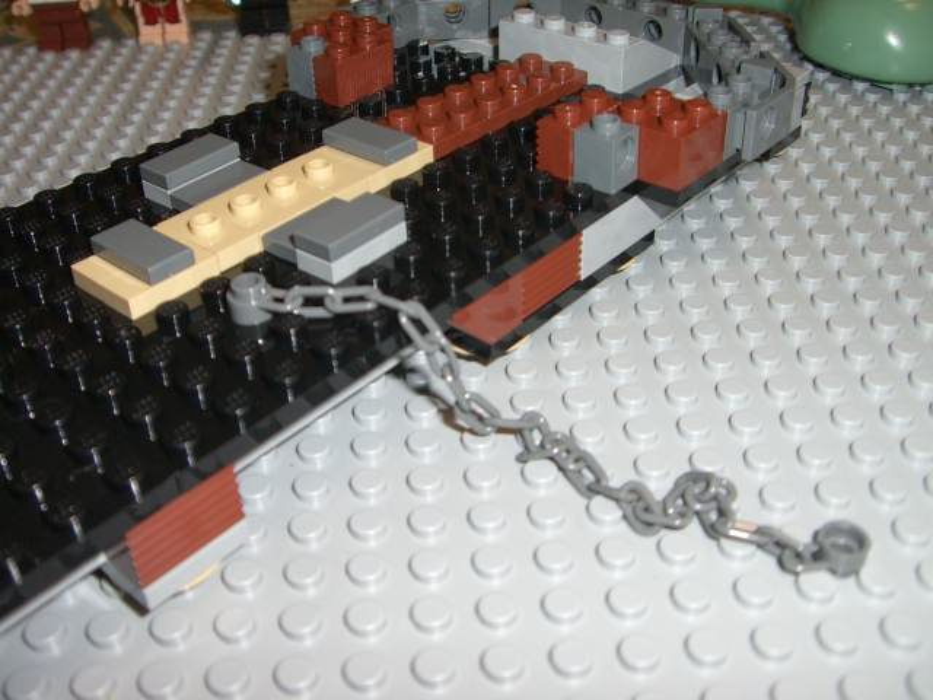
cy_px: 350
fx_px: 1024
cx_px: 466
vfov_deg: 37.7
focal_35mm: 38
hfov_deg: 49.0
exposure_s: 1/60
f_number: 2.7
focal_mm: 6.2
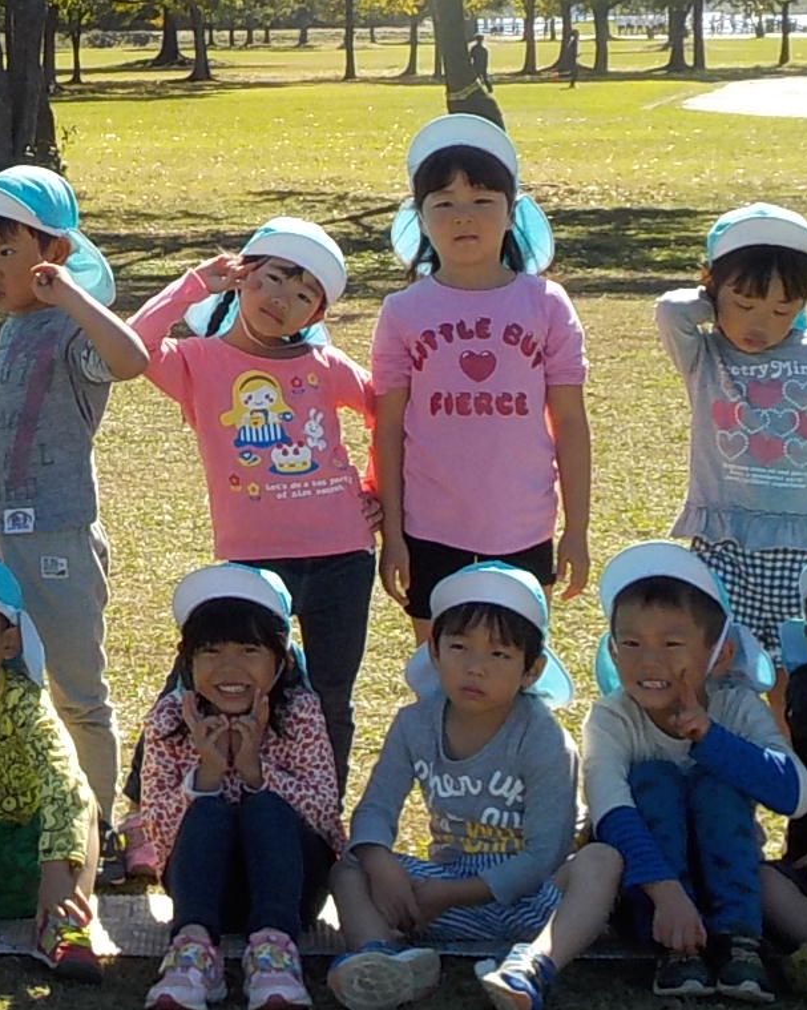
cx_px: -218
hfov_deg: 13.4
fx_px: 3315
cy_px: 302
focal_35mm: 111
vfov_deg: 17.2
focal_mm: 5.2
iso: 125
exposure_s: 1/640
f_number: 3.7
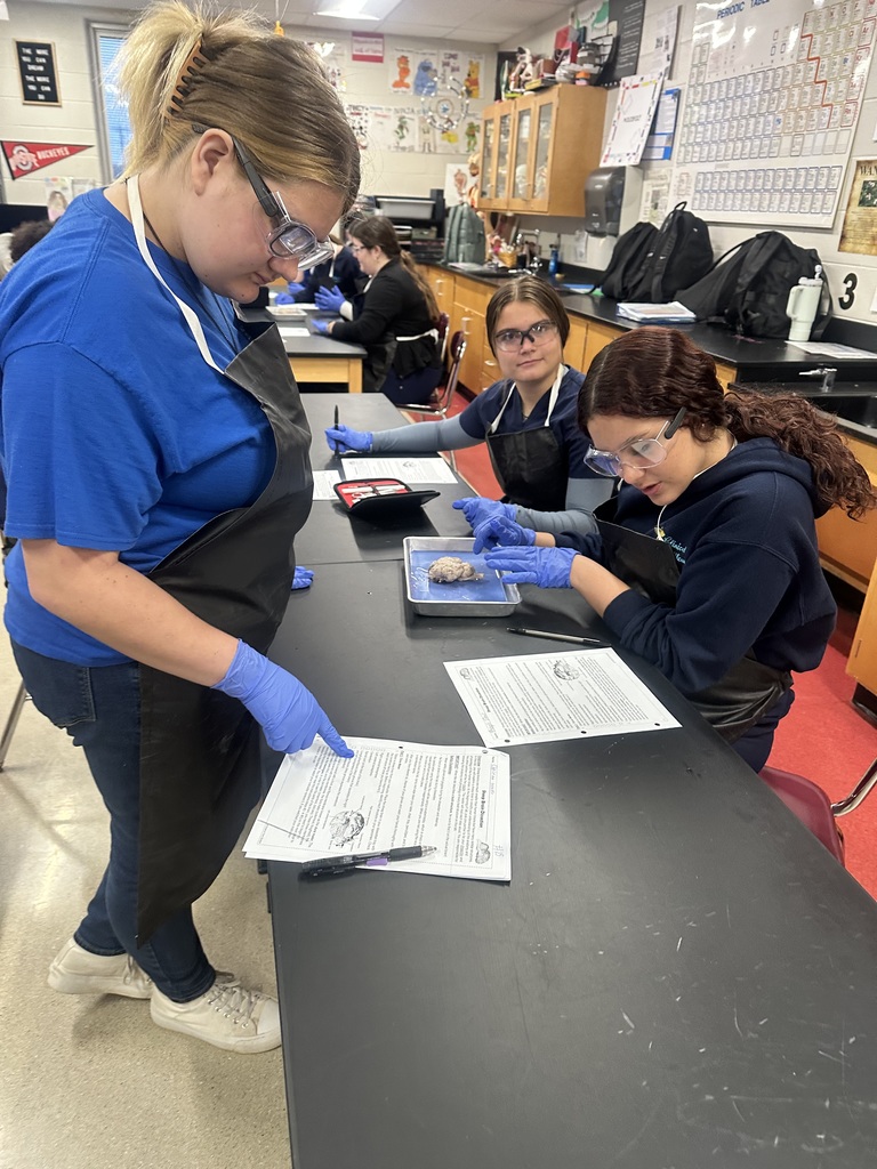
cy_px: 584
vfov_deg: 71.6
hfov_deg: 56.8
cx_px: 438
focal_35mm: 24
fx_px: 811
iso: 250
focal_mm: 6.86
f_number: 1.78
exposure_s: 1/60
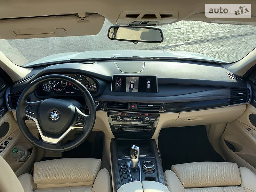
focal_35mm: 26
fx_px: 192
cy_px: 96
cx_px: 128
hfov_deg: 67.3
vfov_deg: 53.1
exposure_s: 1/177
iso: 25
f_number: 1.8
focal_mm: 4.2
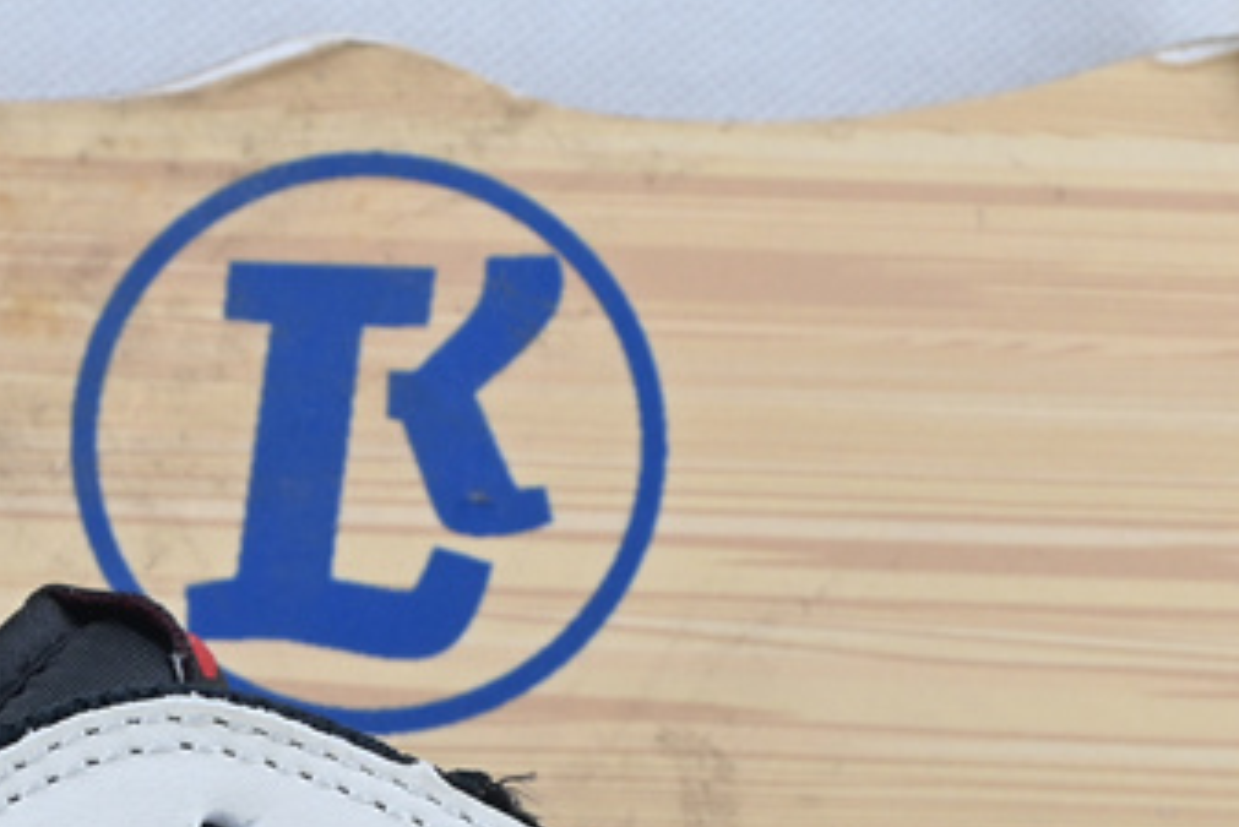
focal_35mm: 155
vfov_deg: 8.6
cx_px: 507
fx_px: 5329
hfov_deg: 13.3
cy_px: 1437
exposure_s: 1/13
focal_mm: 29
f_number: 10
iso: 100
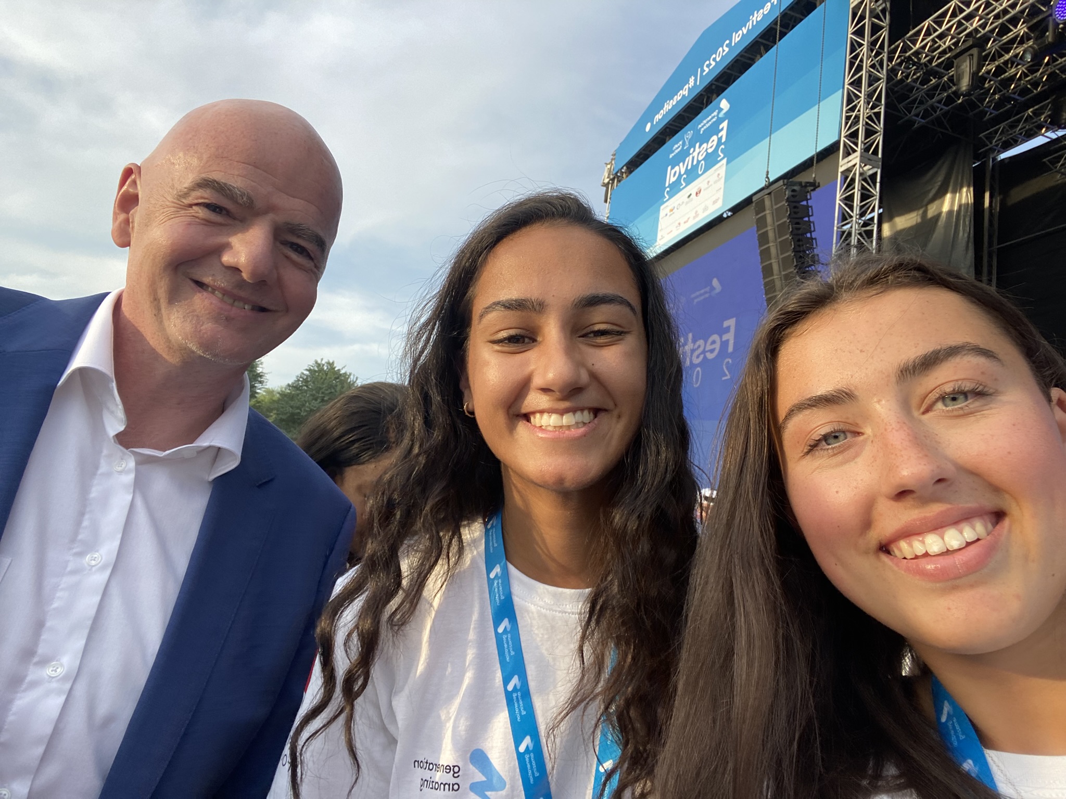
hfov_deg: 73.9
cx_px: 533
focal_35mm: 23
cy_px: 400
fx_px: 708
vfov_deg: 58.9
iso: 25
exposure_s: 1/215
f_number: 2.2
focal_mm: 2.71
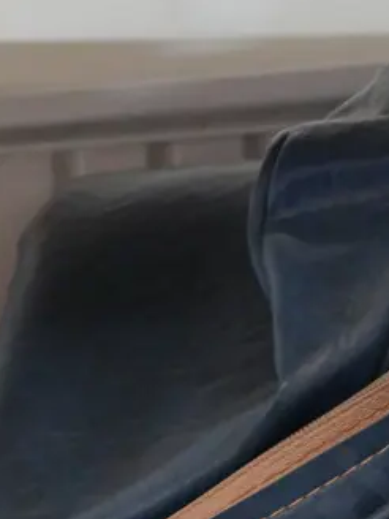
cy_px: 631
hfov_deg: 14.7
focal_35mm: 100
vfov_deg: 18.6
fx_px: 1498
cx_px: 285
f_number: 3.6
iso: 2000
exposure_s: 1/60
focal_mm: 16
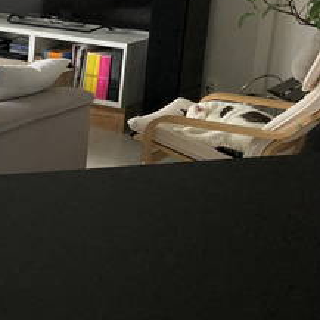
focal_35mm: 90
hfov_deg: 16.2
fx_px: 941
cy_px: 96
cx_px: -260
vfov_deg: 19.2
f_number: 1.8
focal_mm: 4
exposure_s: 1/33
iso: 25
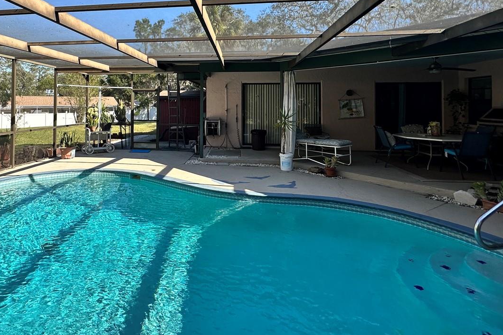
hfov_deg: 77.4
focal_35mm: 22
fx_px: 307
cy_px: 98
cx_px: 193
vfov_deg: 55.3
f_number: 2.2
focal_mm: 2.22
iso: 40
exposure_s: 1/481
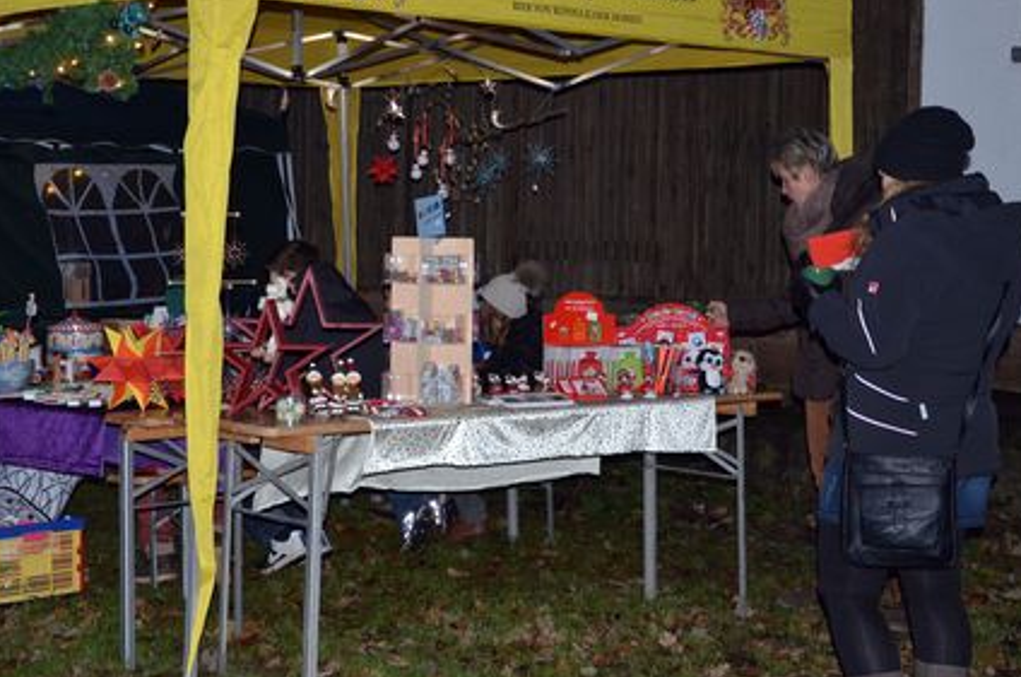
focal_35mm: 69
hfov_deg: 29.2
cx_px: 402
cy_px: 246
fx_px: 1953
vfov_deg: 19.6
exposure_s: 1/60
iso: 640
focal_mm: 32
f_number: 4.5
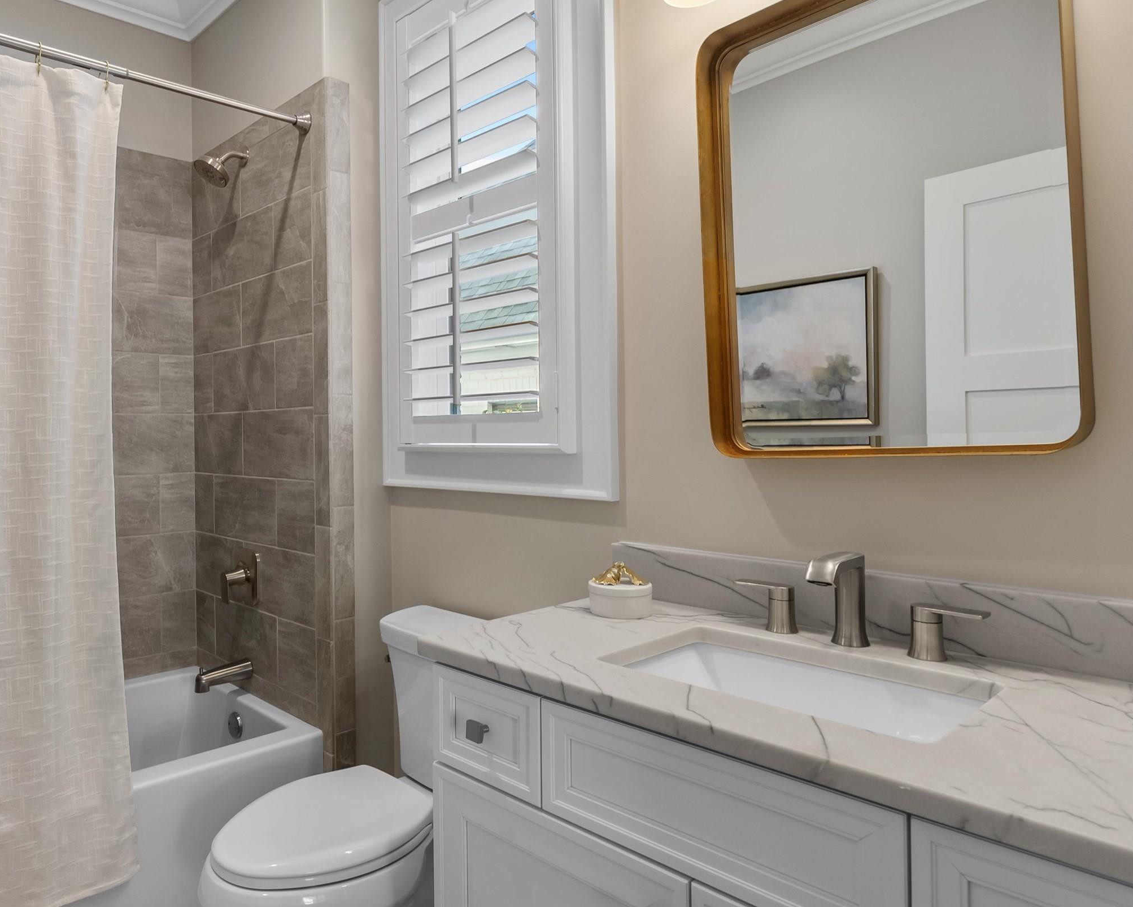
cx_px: 386
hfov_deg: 70.7
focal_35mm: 23
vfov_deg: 60.9
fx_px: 771
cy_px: 434
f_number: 8
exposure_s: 1/8
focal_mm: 16
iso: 250
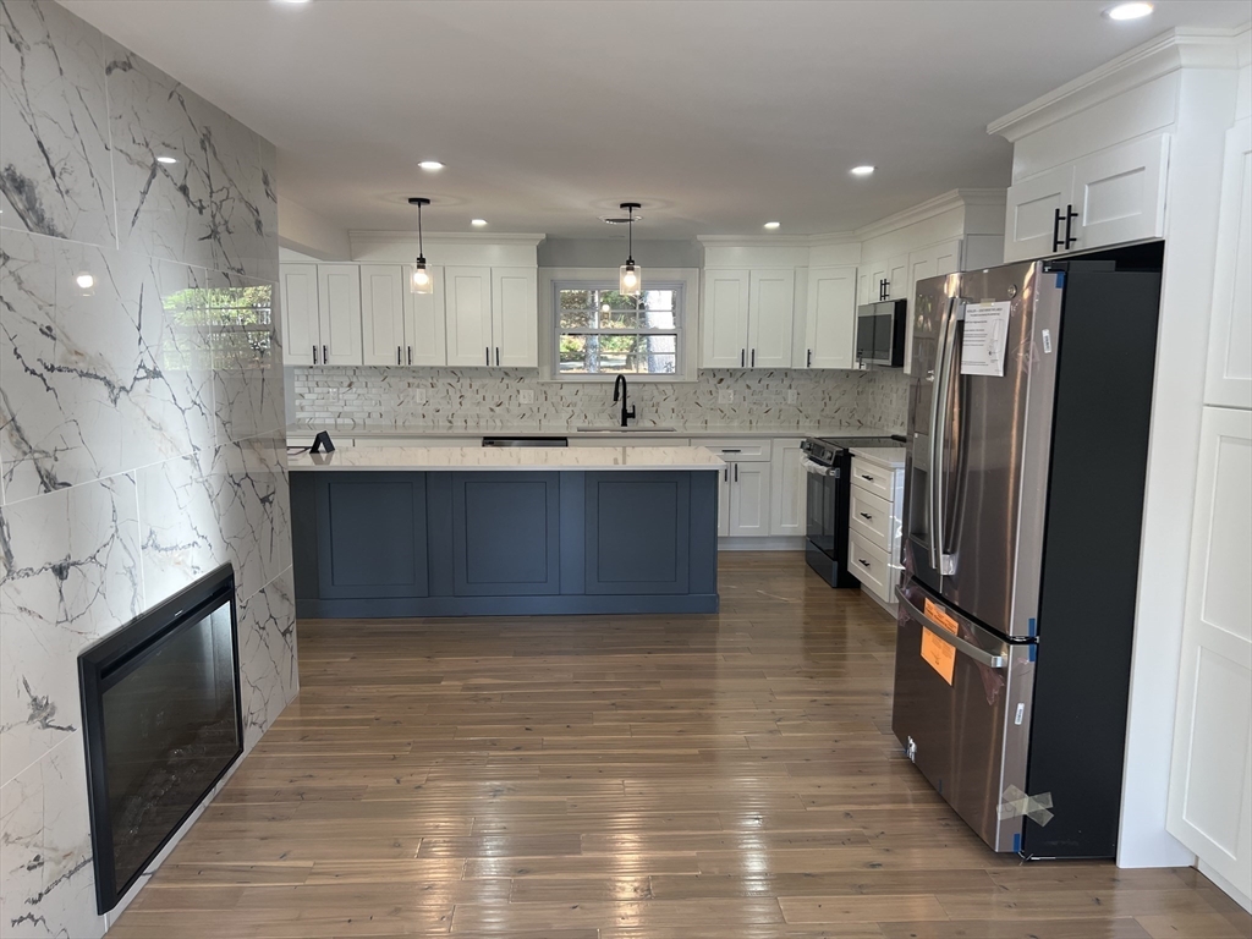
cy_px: 470
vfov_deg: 53.1
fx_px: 940
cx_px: 626
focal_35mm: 26
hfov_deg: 67.3
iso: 64
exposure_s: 1/120
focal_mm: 5.7
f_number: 1.5
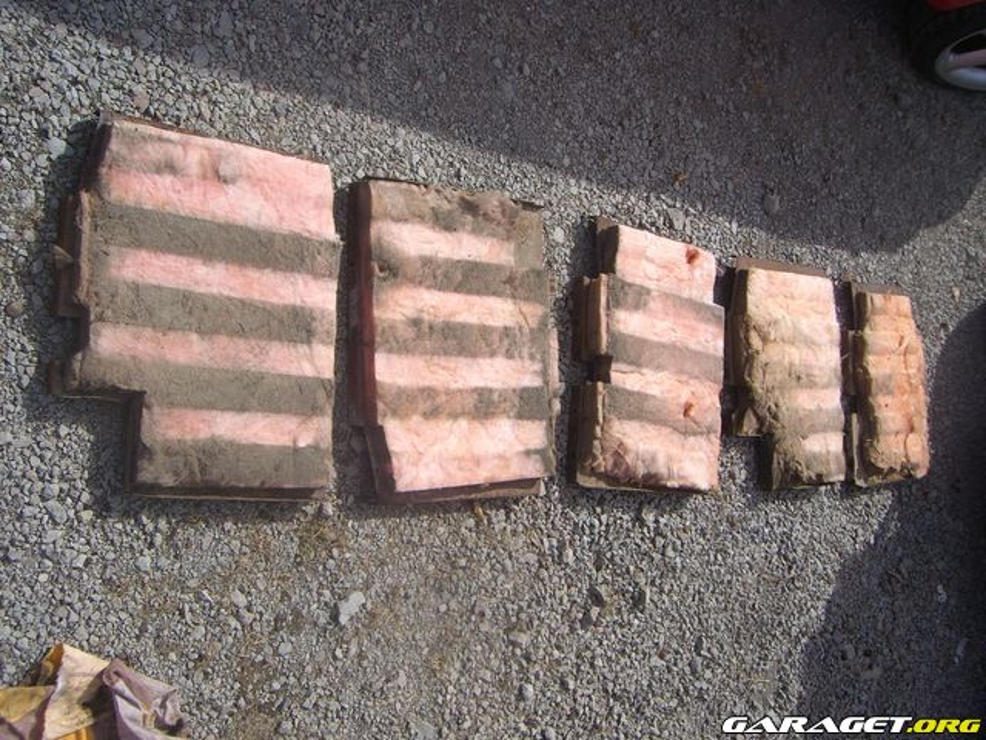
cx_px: 493
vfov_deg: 37.7
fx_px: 1082
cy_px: 370
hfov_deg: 49.0
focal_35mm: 38
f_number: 4.3
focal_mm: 6.2
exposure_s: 1/640
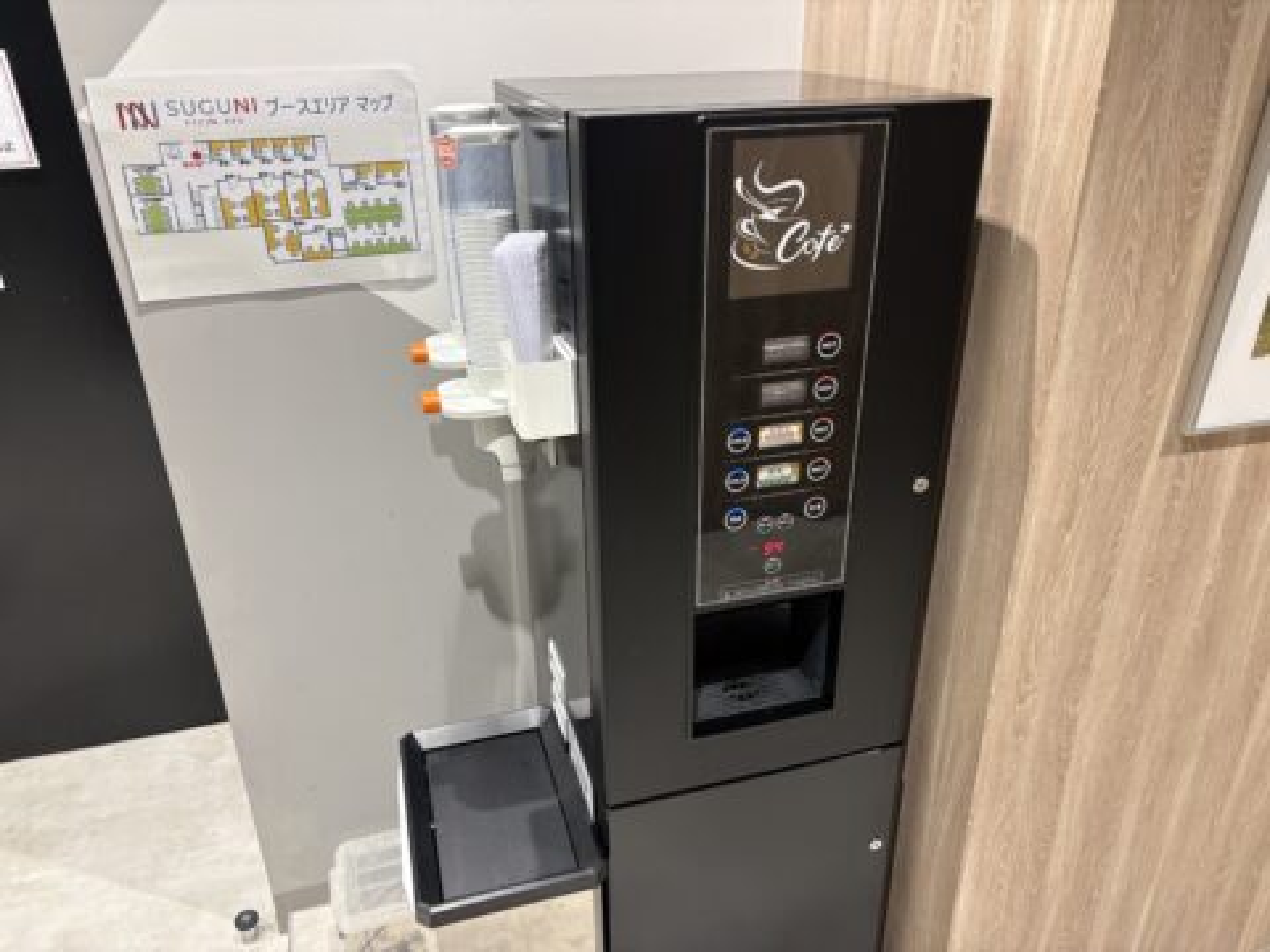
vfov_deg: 53.1
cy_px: 476
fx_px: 954
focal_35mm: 26
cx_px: 635
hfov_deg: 67.3
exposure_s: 1/59
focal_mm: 5.96
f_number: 1.6
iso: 125
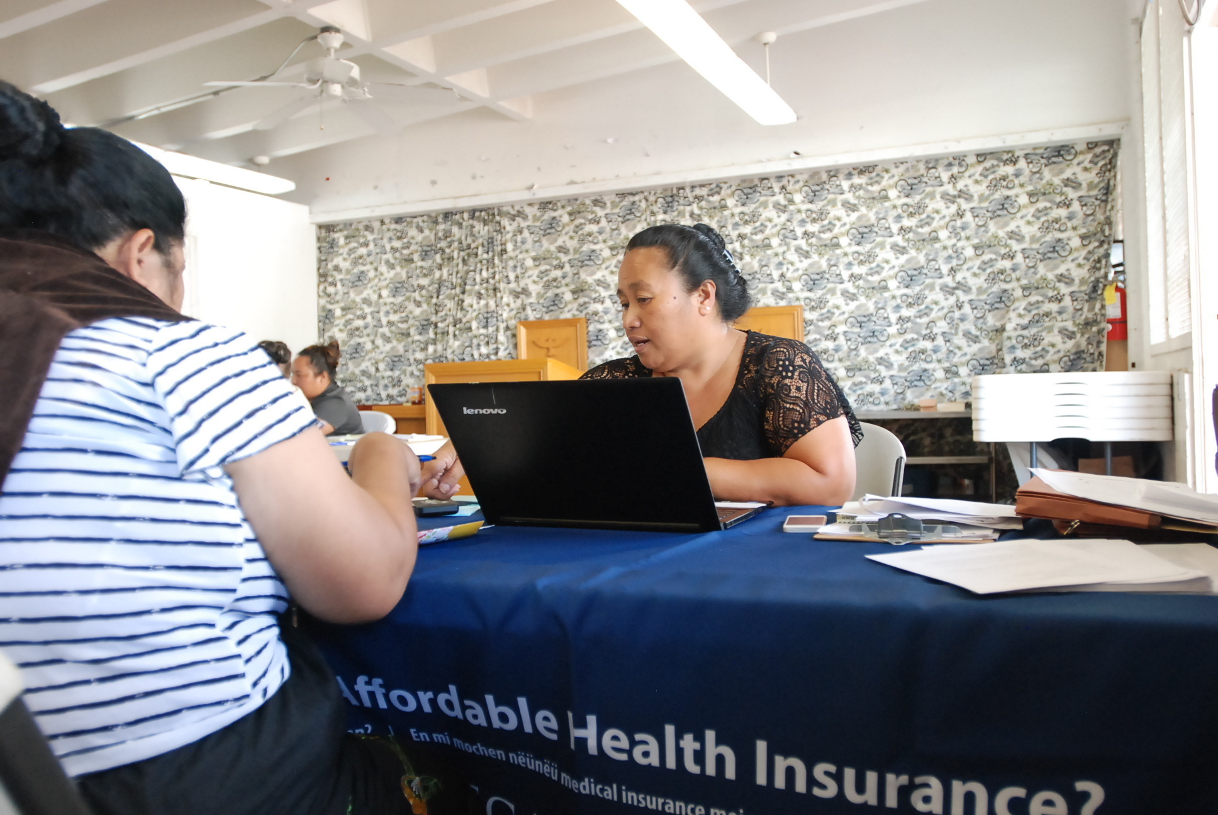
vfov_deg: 40.1
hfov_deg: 57.2
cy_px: 408
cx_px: 609
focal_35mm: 33
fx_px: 1118
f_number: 2.8
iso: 1000
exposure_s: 1/100
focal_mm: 22
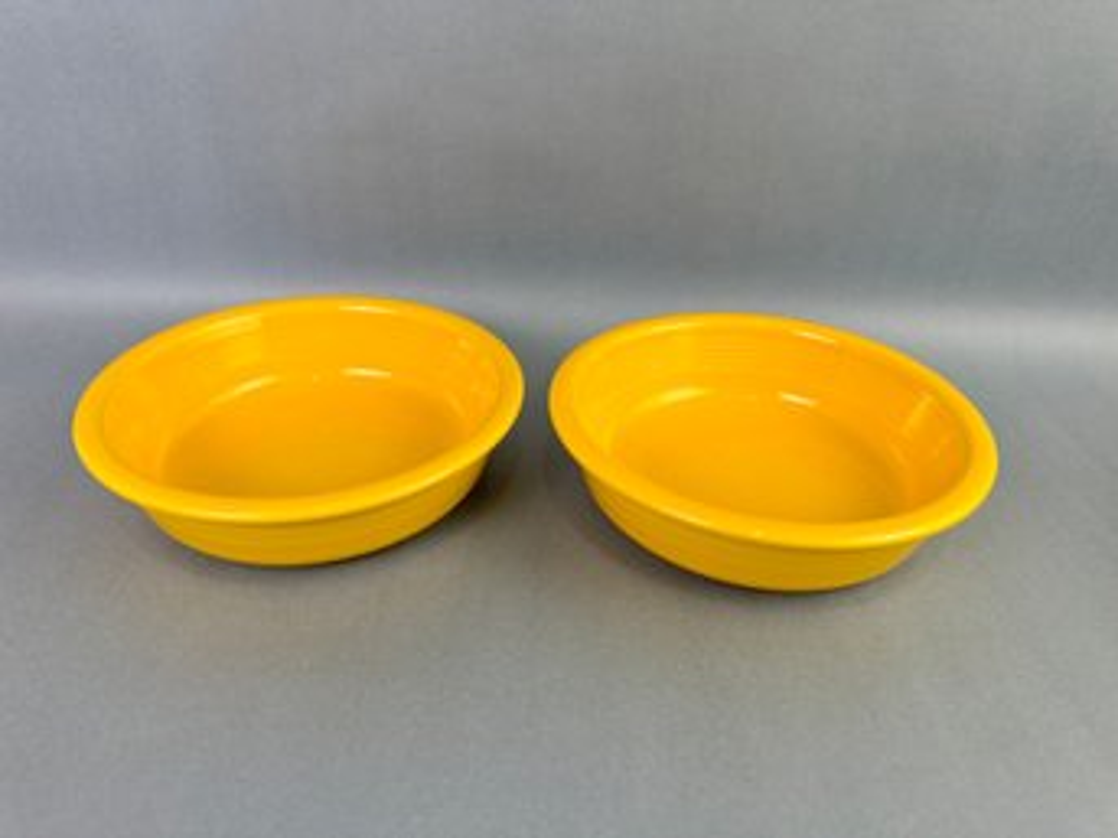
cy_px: 419
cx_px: 559
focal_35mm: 24
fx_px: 775
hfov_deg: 71.6
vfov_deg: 56.8
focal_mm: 6.76
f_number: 1.78
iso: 64
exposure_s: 1/250
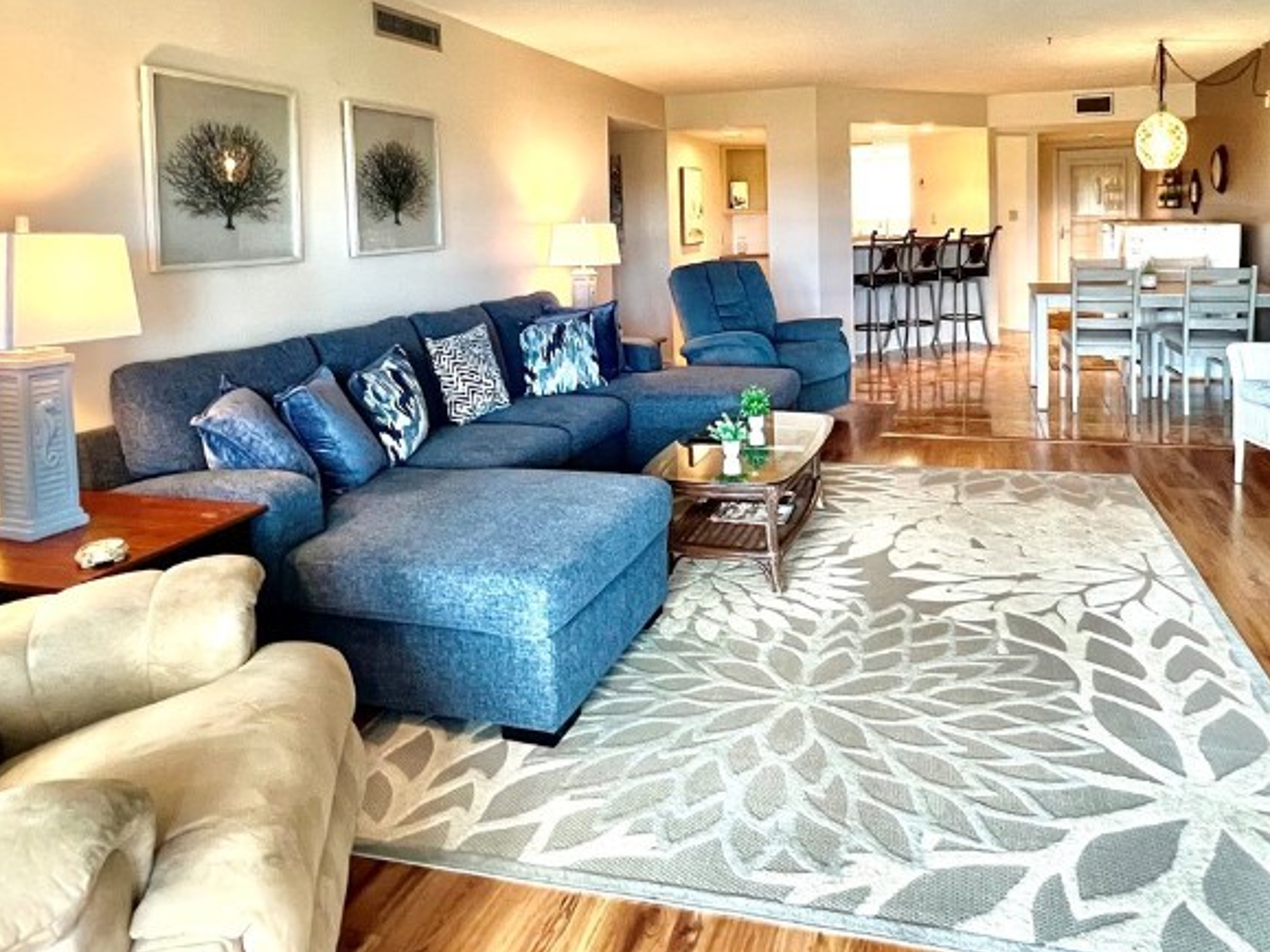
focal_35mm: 23
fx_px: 844
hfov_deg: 73.5
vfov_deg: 56.8
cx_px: 728
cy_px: 274
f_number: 1.8
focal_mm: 1.57
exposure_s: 1/60
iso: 400
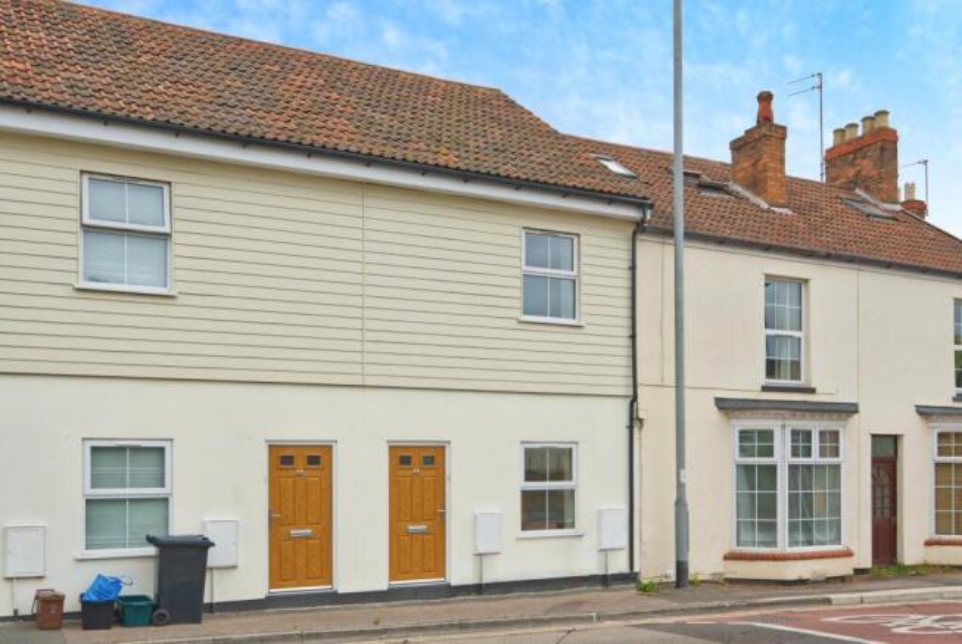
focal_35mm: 31
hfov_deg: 60.2
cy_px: 322
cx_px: 481
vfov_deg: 42.4
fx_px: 829
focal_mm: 31
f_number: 9
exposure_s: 1/640
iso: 400
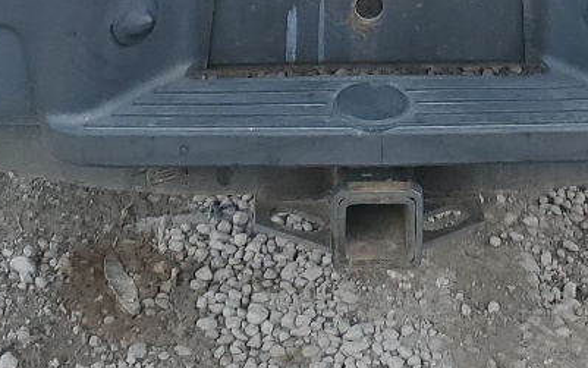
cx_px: 330
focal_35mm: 110
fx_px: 1763
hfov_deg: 18.9
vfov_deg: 10.8
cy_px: -378
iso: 50
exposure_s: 1/1000
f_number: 1.5
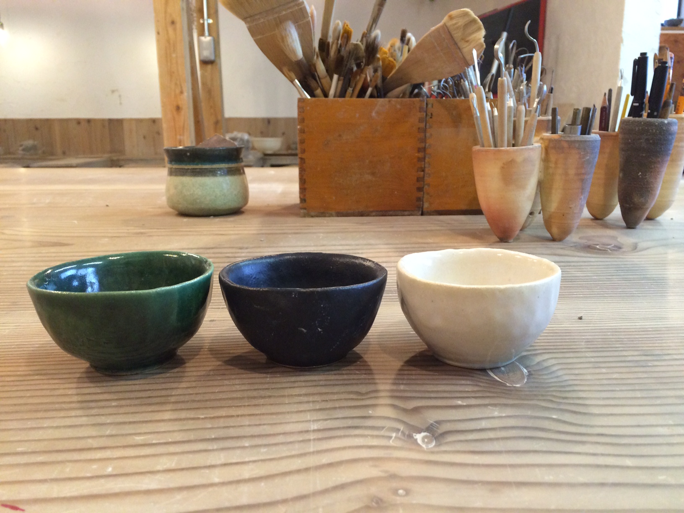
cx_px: 342
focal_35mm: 29
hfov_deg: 61.7
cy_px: 256
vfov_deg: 48.2
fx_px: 573
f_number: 2.2
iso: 200
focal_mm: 4.15
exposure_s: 1/33
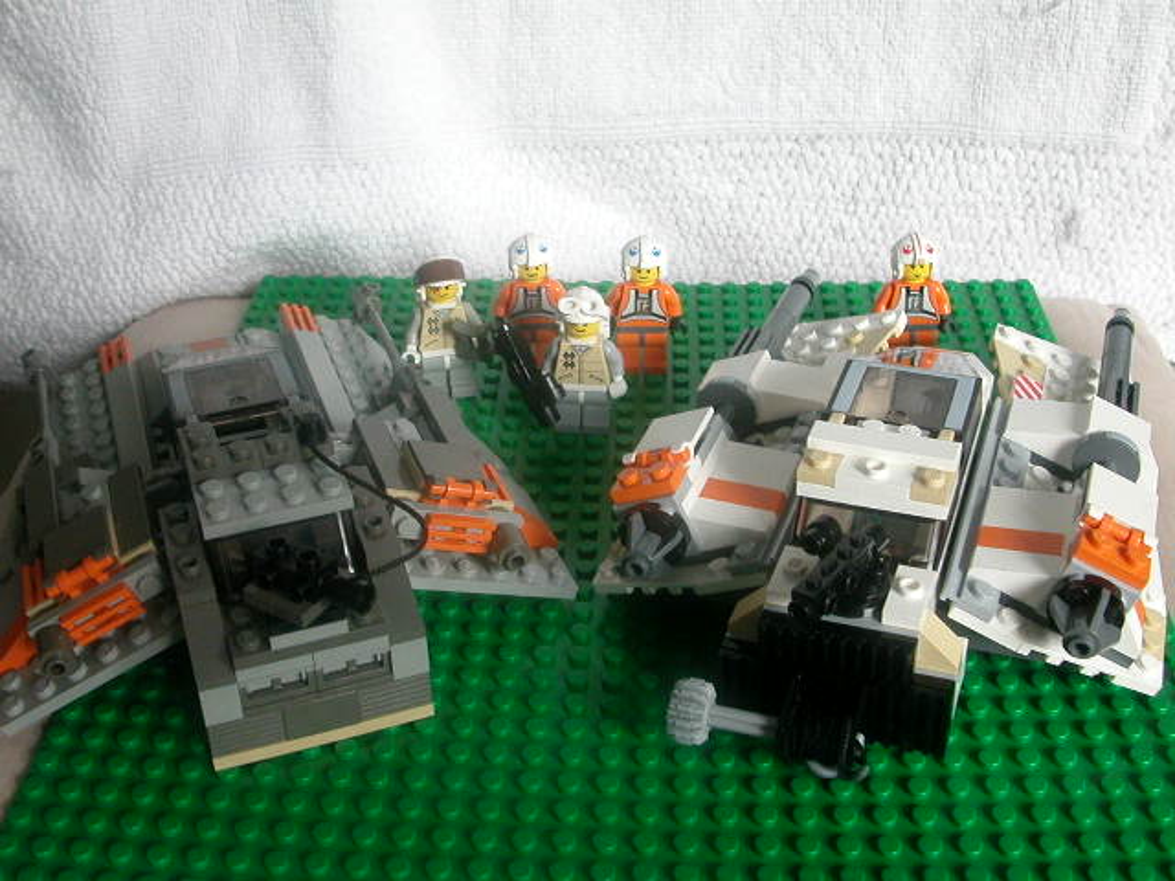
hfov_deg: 43.9
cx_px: 588
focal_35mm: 43
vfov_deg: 33.6
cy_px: 440
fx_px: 1460
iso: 276
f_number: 2.9
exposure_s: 1/26.1
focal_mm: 6.6
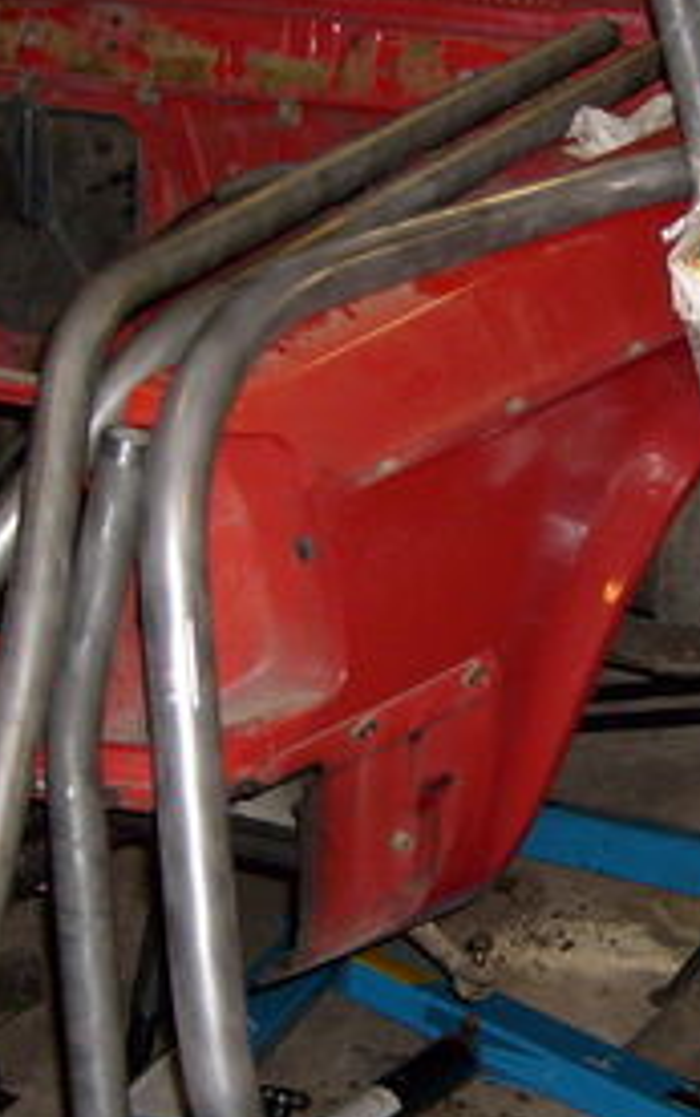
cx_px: 765
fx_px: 2620
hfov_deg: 14.9
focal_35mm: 86
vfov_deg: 24.0
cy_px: 656
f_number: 2.8
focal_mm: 5.8
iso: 100
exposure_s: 1/45
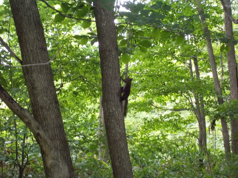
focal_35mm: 99
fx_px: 681
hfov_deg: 19.8
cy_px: 89
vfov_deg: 14.9
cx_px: 119
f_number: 5.5
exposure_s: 1/60
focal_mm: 17.6
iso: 800
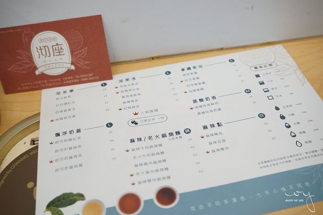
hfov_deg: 51.9
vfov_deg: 35.9
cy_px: 108
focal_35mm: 37
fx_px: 332
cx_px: 162
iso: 400
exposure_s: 1/40
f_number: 6.3
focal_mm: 37
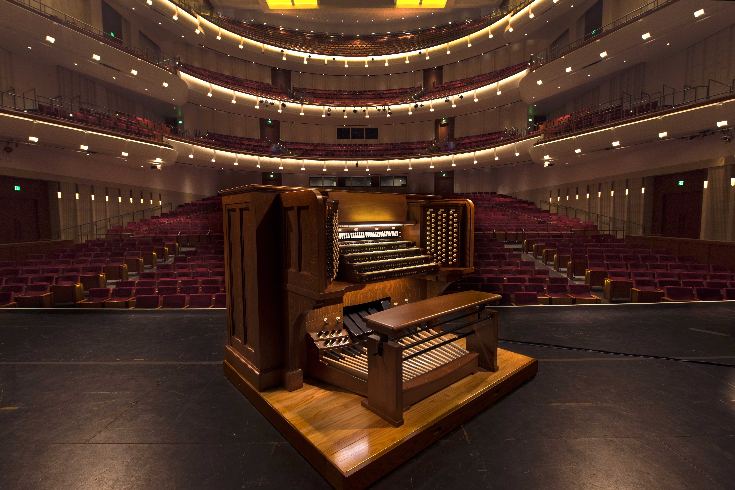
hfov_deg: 93.3
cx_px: 368
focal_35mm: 17
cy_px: 245
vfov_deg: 70.4
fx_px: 347
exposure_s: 1/10
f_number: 6.3
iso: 320
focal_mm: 17
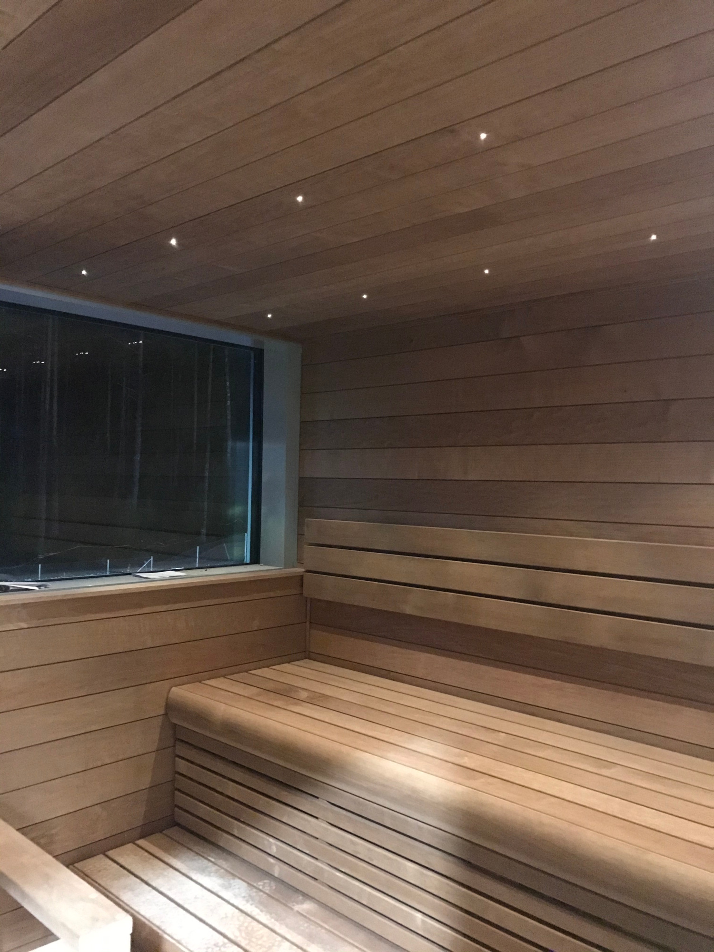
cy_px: 476
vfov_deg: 63.4
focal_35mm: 28
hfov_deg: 49.7
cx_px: 357
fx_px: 770
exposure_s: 1/4
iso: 320
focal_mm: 3.99
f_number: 1.8
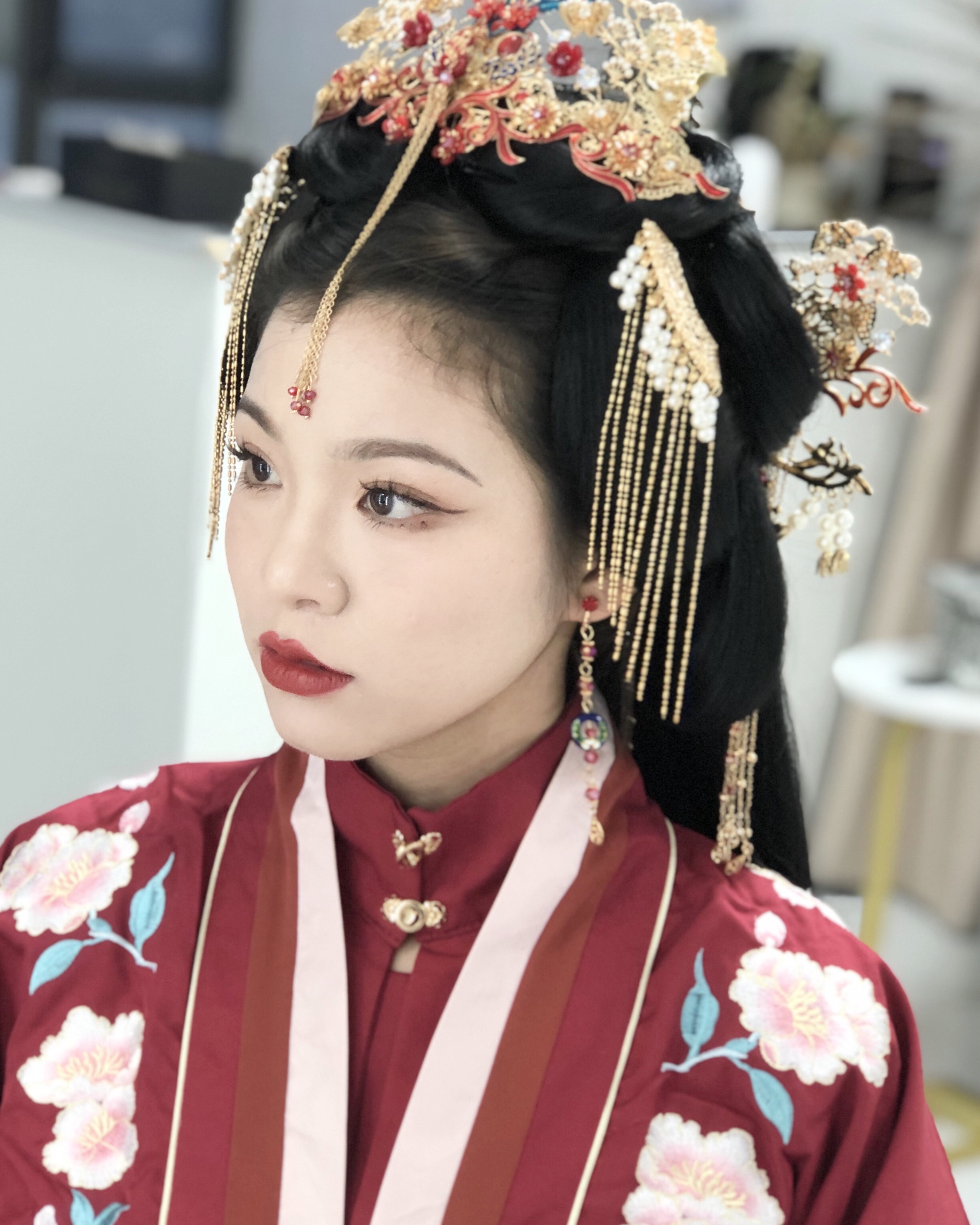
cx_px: 409
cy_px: 642
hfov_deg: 21.0
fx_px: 2647
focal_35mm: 73
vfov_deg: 26.1
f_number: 2.8
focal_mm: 6.6
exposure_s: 1/30
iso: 100
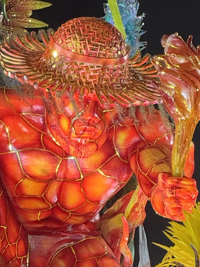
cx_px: 20
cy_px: 141
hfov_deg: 4.3
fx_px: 2642
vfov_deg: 5.8
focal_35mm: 343
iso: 320
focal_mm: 15.66
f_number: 2.8
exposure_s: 1/60
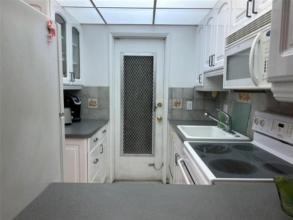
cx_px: 146
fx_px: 220
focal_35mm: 26
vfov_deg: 53.1
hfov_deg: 67.3
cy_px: 110
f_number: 1.5
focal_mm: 5.7
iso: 64
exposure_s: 1/60
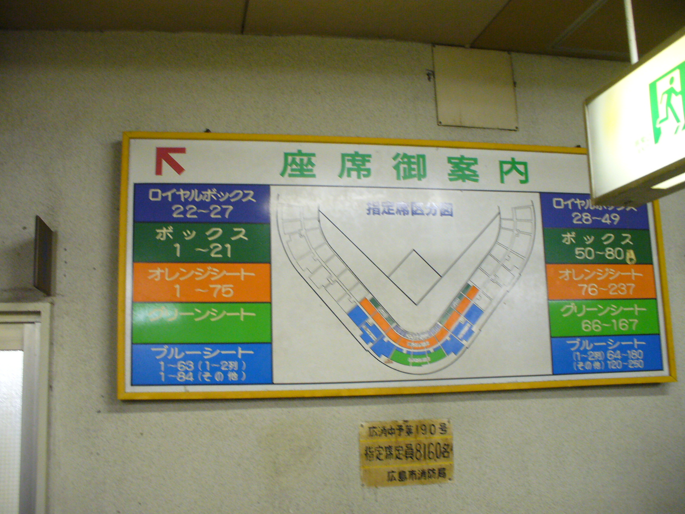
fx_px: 732
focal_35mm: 37
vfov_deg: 38.7
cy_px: 257
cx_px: 342
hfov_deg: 50.1
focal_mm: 6.1
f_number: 2.8
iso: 200
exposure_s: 1/20
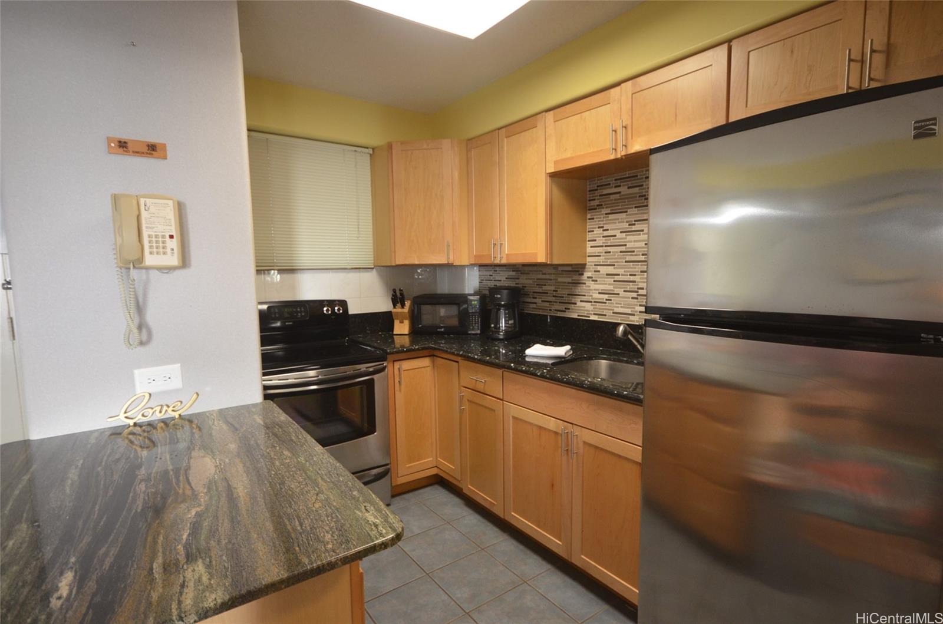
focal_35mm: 18
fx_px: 470
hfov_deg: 90.1
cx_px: 472
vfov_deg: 67.1
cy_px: 312
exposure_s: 1/30
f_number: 4.5
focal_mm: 12
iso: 900
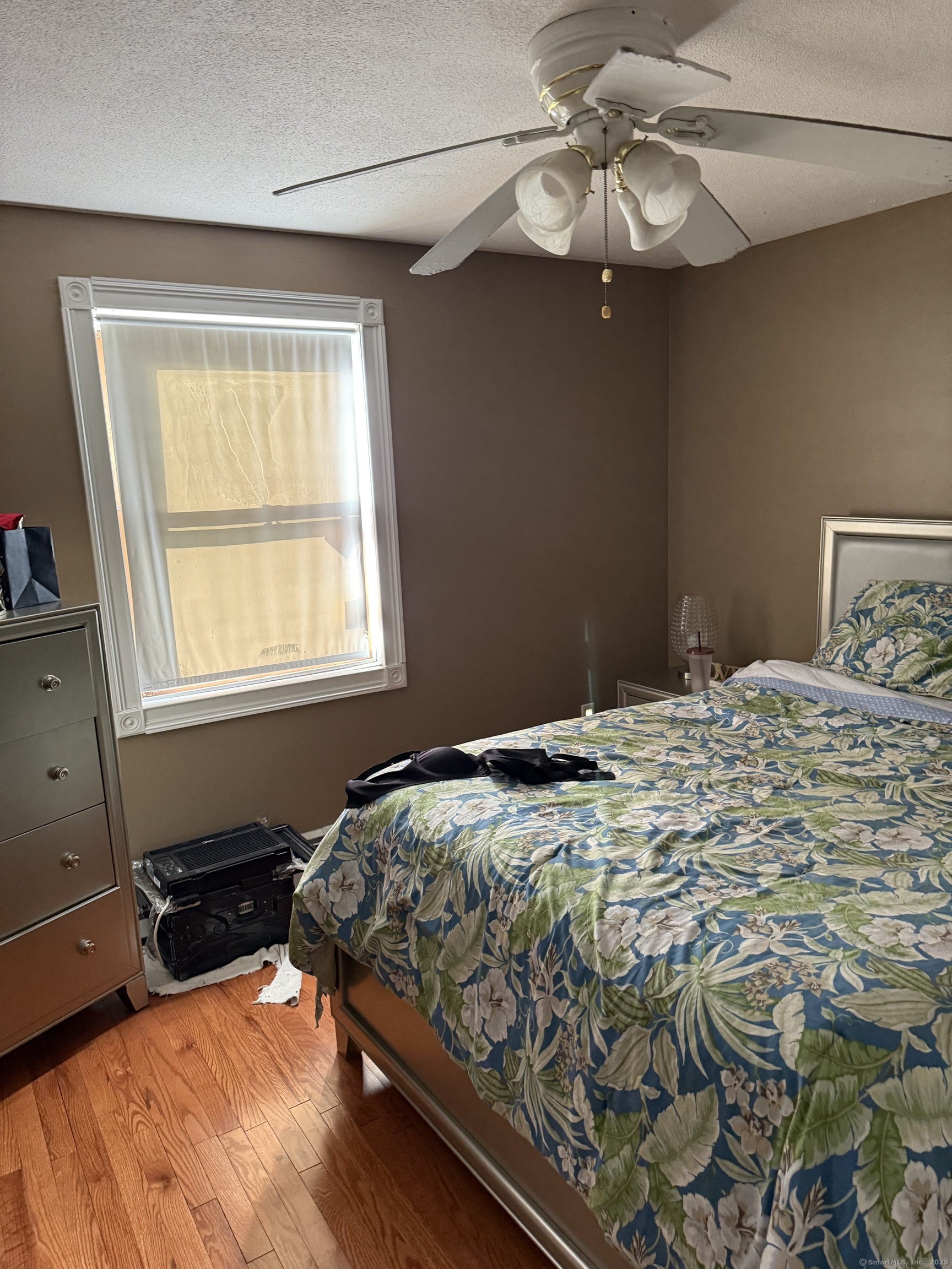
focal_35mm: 24
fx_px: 880
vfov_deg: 71.6
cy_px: 634
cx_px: 476
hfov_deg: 56.8
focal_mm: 6.76
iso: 320
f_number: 1.78
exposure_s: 1/60
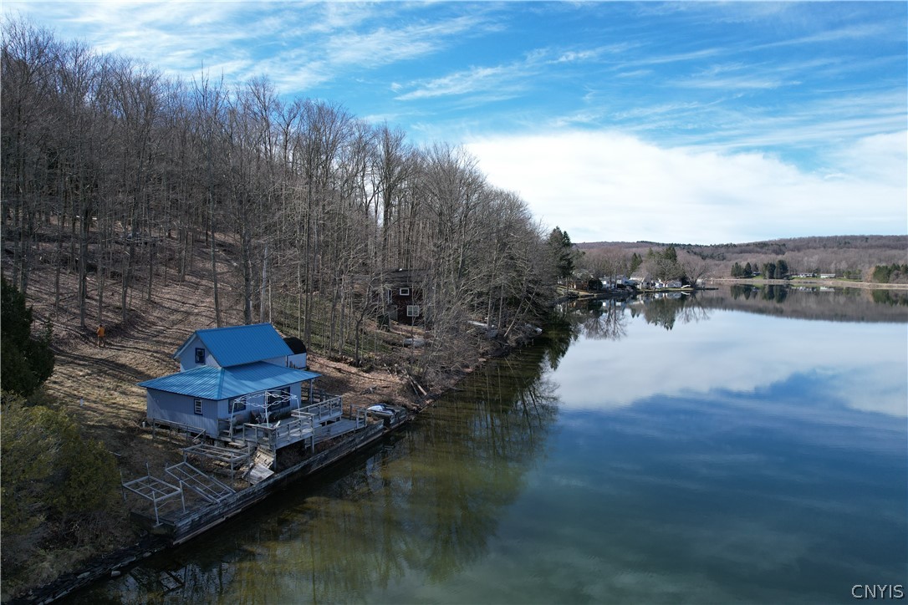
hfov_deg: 78.6
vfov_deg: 57.2
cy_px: 302
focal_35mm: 22
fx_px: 555
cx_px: 454
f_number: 2.8
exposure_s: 1/1000
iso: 100
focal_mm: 8.38
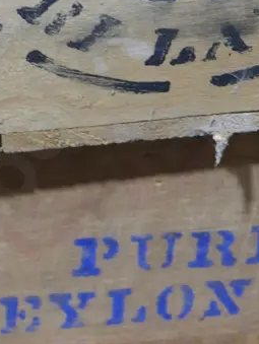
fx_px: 1444
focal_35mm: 145
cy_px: -27
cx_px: 164
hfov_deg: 10.2
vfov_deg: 13.4
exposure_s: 1/60
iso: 800
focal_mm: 24
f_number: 5.2
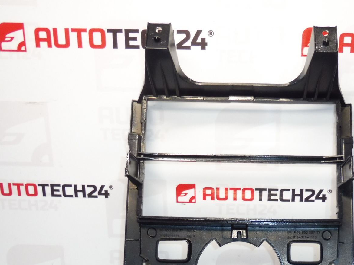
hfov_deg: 43.9
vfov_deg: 33.2
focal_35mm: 42
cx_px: 245
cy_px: 219
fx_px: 430
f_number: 3.5
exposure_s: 1/80
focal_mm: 4.3
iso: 200
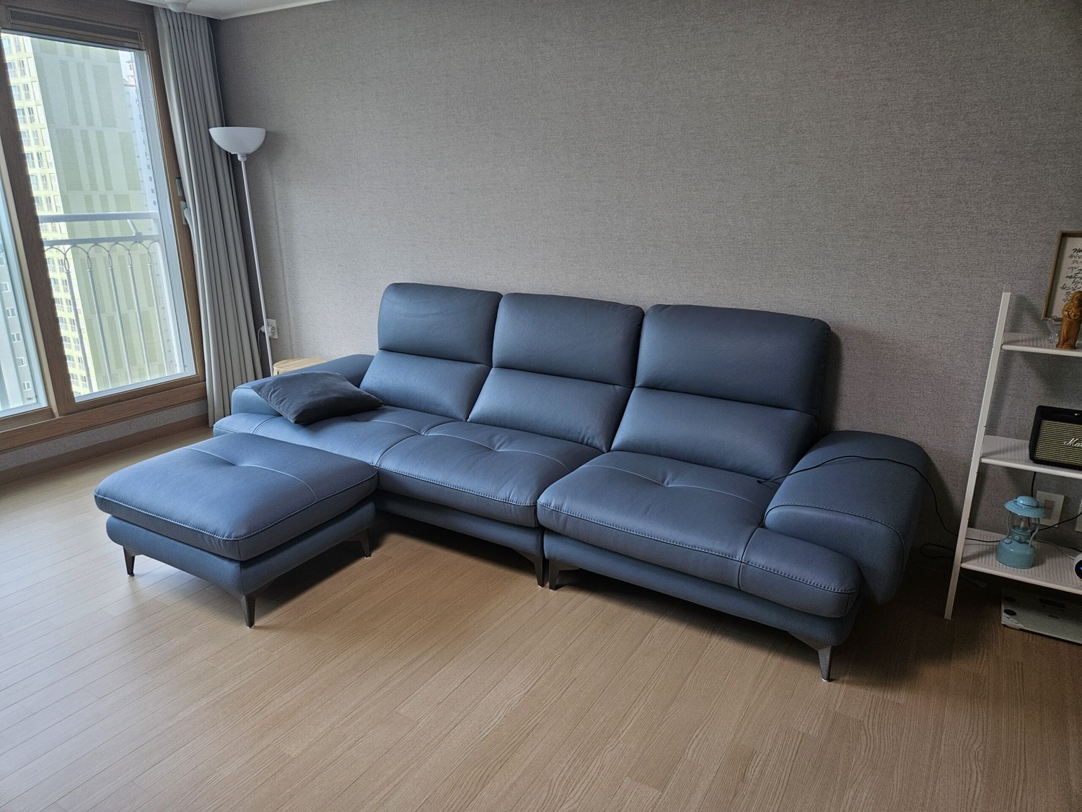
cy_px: 406
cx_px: 541
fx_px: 719
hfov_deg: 73.9
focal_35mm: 23
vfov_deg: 58.9
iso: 64
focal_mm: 5.4
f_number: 1.8
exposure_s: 1/120
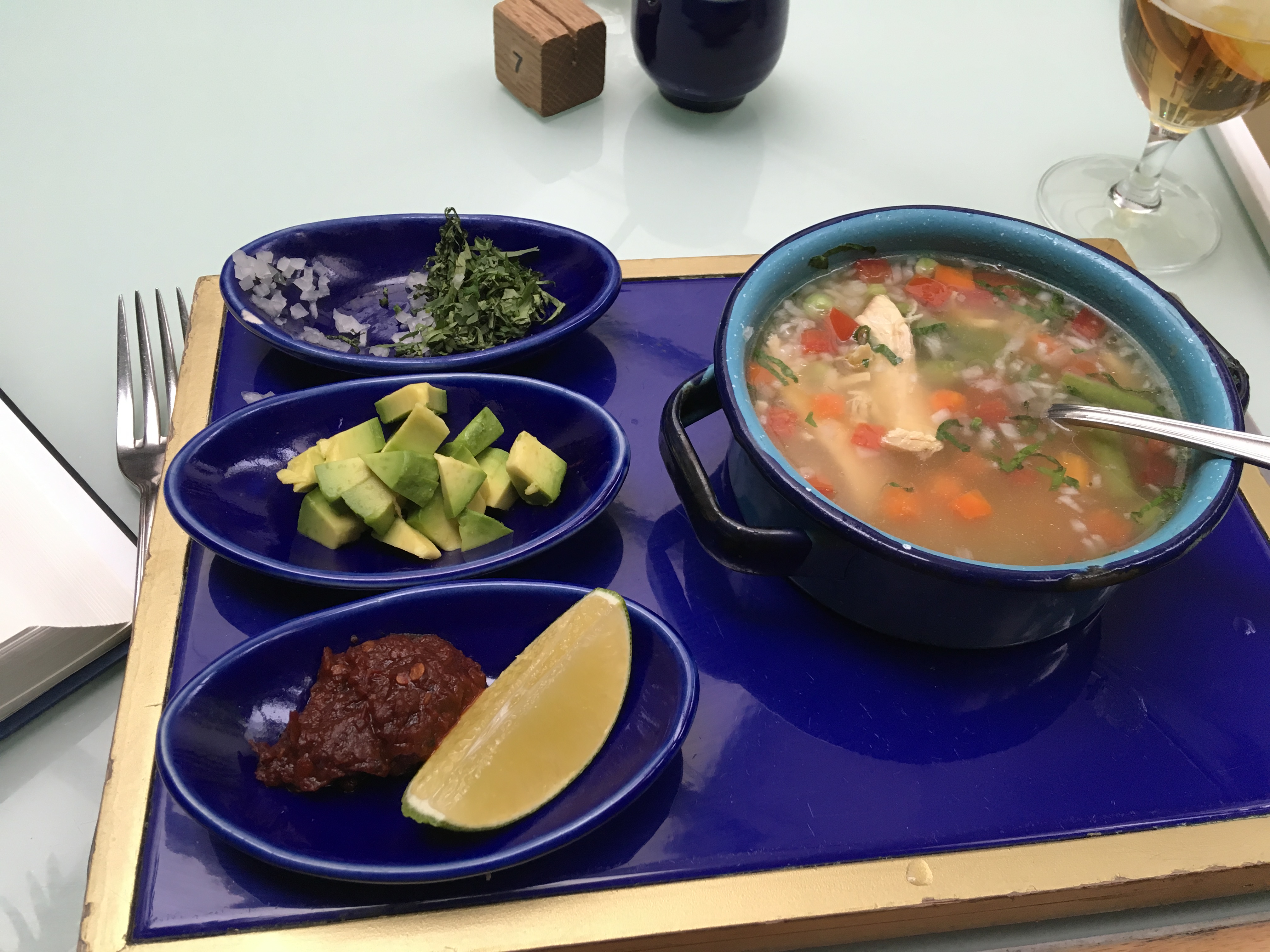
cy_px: 476
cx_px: 635
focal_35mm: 29
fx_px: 1064
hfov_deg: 61.7
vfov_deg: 48.2
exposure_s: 1/30
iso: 40
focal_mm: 4.15
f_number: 2.2
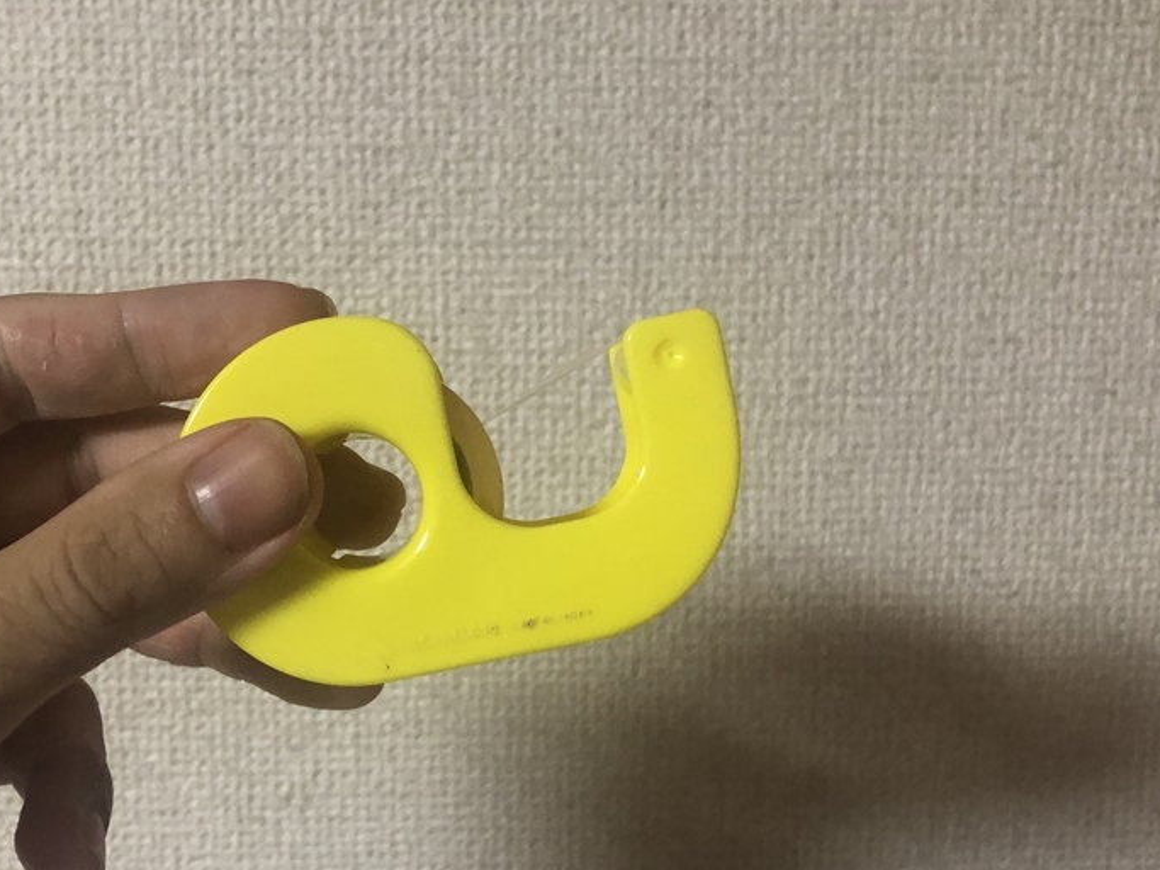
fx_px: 1407
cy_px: 503
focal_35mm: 42
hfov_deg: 44.5
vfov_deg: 34.3
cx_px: 440
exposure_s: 1/12
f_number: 1.8
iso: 100
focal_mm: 3.99
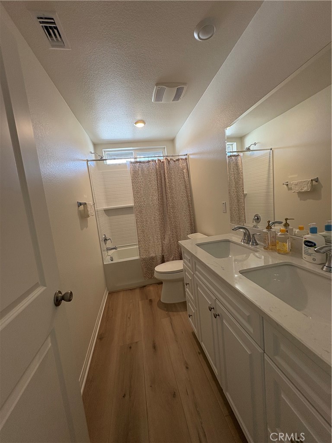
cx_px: 166
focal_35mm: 14
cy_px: 222
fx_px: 179
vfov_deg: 102.1
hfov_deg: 85.7
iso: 160
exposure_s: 1/120
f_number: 2.2
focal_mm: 2.22
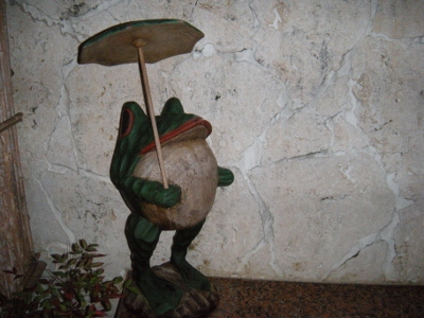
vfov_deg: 40.7
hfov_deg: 52.6
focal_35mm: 35
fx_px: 429
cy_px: 159
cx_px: 212
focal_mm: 5.9
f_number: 3.8
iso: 400
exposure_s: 1/60
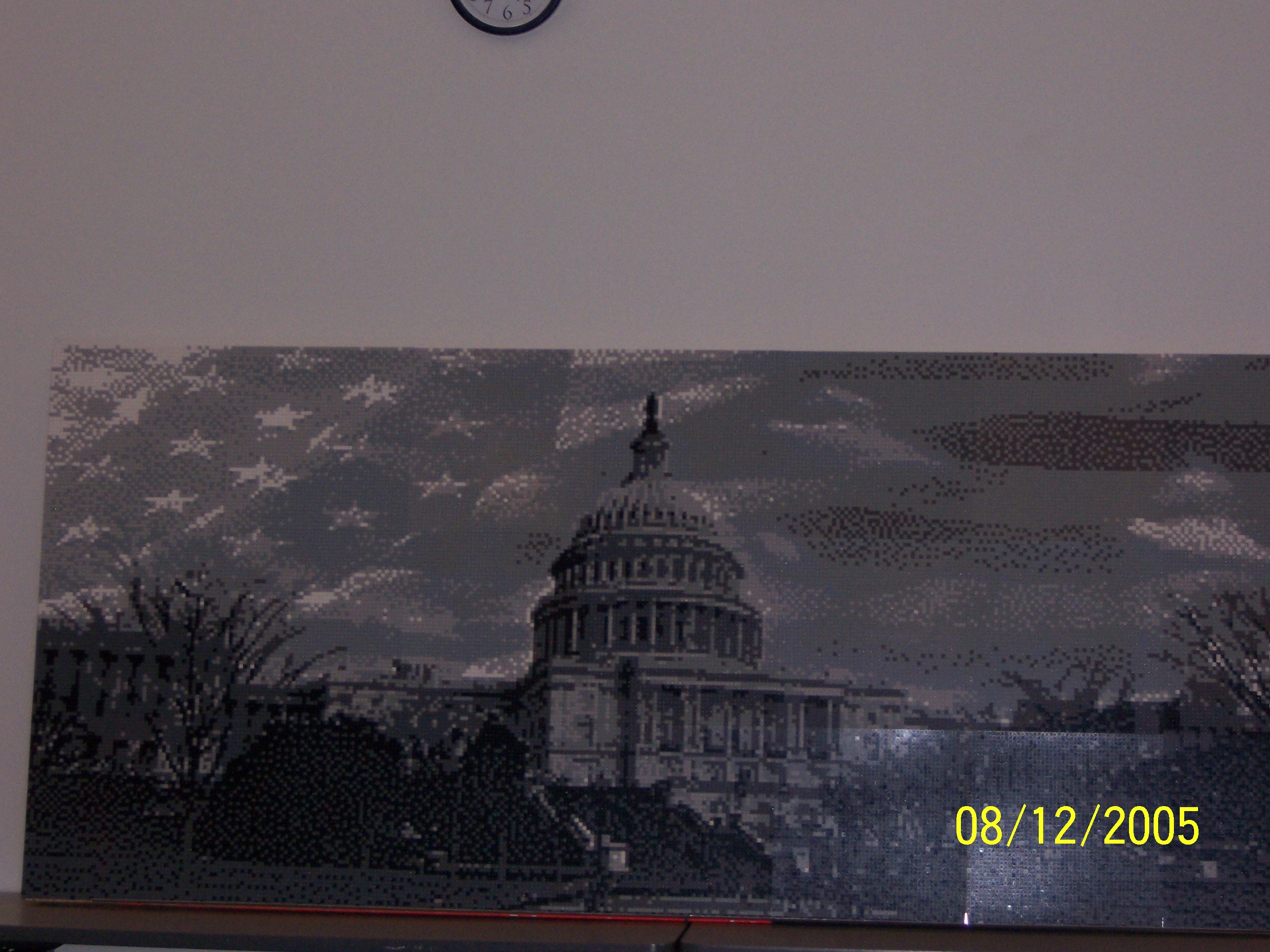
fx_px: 3265
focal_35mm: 89
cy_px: 476
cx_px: 635
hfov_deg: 22.0
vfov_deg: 16.6
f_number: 4.8
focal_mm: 14.8
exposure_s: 1/90
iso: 140
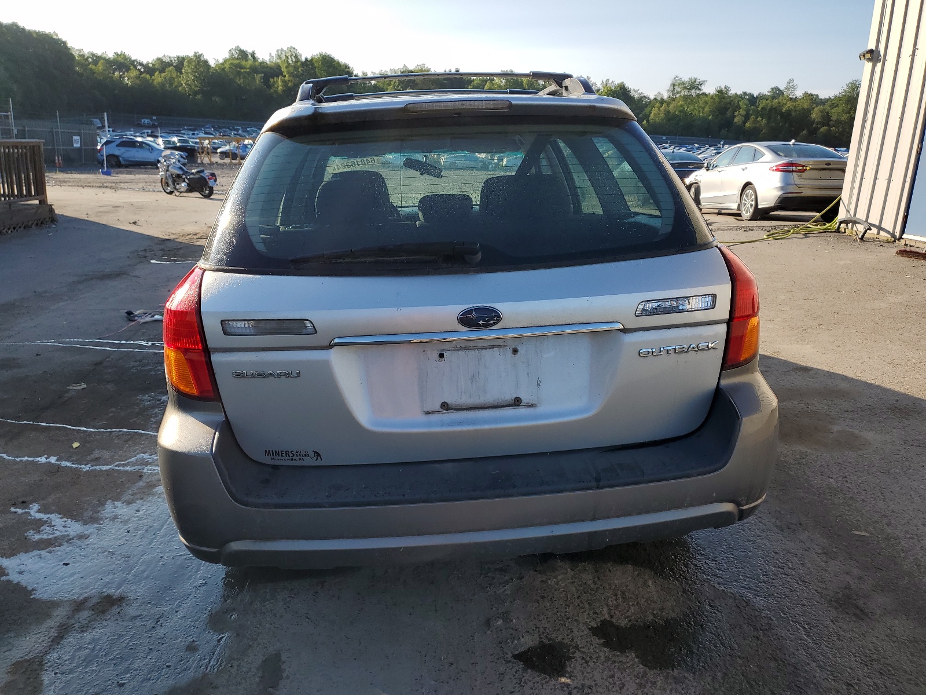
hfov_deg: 67.3
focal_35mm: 26
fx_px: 696
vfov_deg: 53.1
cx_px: 463
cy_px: 348
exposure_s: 1/2000
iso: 50
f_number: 1.5
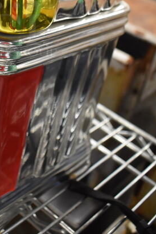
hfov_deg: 21.8
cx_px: -1
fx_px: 390
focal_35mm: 60
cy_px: 29
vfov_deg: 32.0
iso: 1800
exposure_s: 1/60
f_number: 4
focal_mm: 18
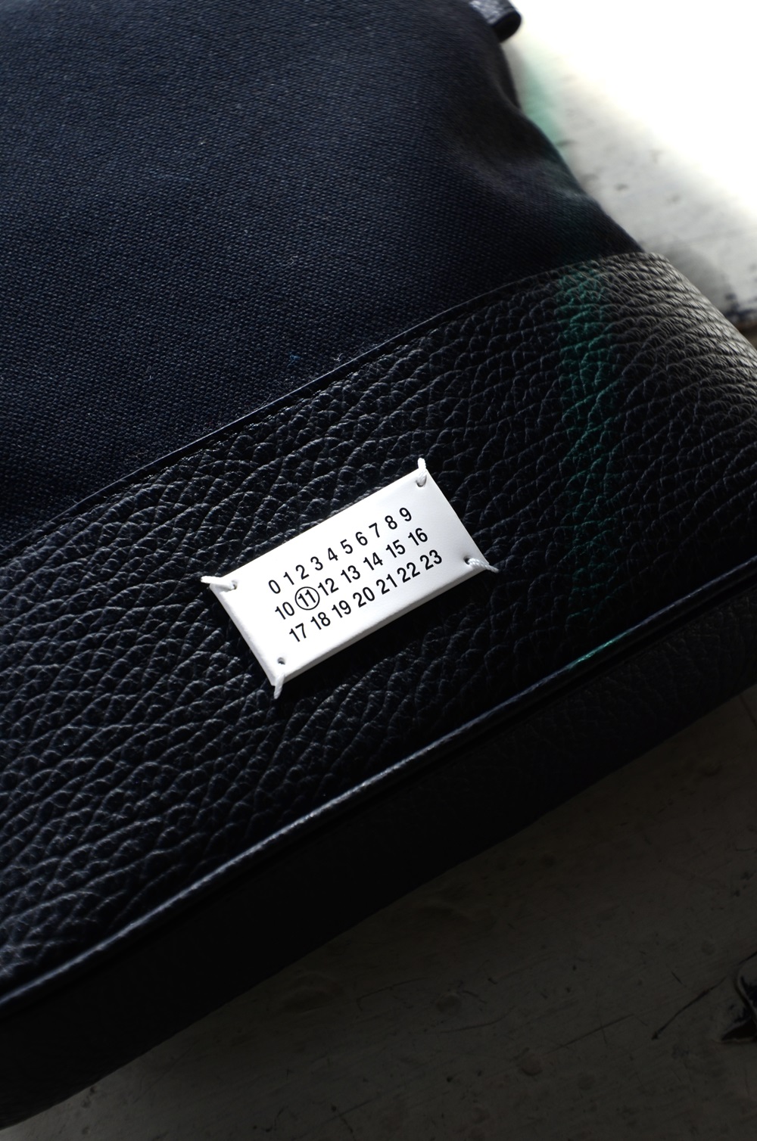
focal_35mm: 78
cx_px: 378
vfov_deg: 26.0
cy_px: 570
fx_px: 2469
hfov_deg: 17.4
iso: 250
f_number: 5
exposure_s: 1/160
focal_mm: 52
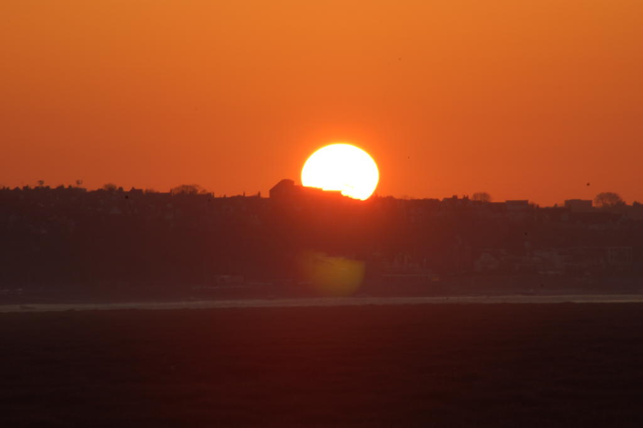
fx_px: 8031
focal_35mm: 450
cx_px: 322
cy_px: 214
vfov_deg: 3.1
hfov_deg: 4.6
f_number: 22
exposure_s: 1/30
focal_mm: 300
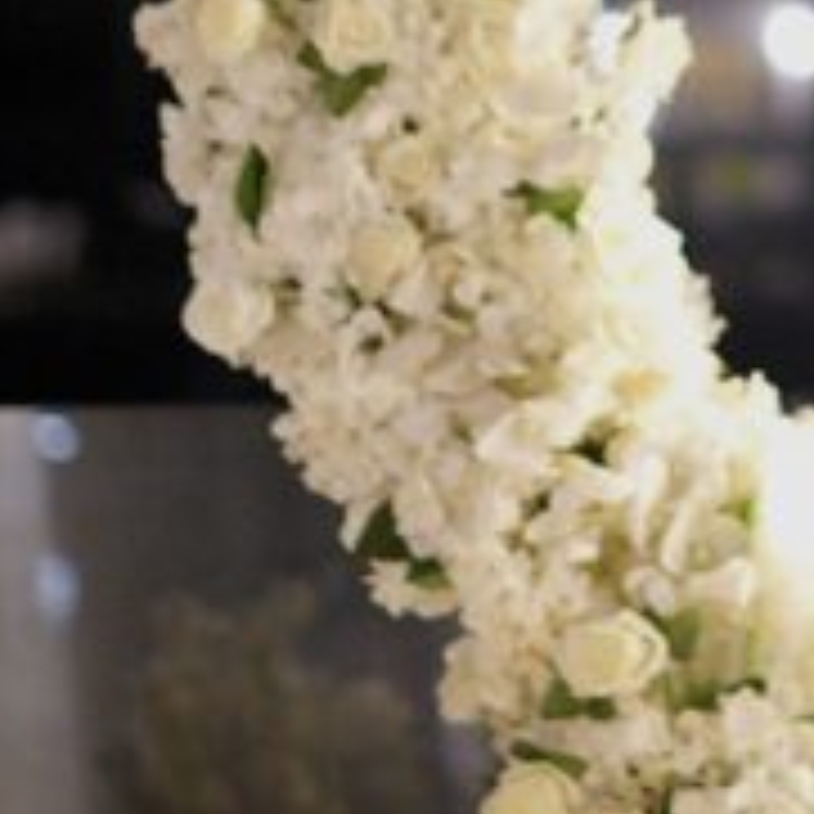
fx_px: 7183
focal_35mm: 270
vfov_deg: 6.4
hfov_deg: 6.4
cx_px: 1322
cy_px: -220
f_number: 1.4
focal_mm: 50
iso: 2000
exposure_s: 1/160
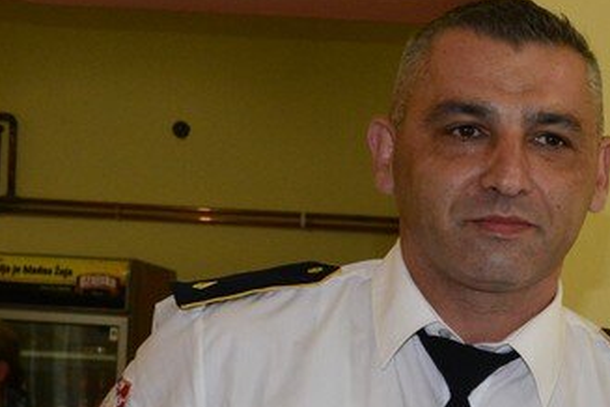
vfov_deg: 11.9
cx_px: 647
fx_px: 1915
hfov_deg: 17.6
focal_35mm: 113
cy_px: 482
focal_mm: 44
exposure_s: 1/60
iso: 4000
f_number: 9
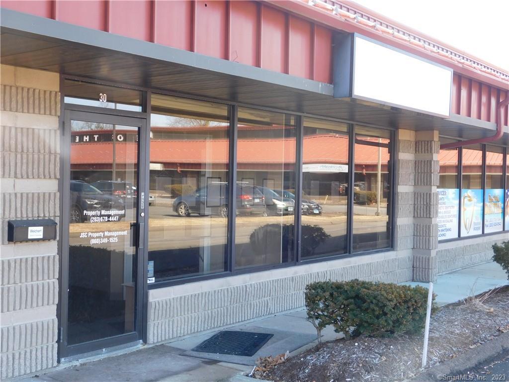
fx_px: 662
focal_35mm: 45
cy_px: 191
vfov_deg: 32.2
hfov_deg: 42.1
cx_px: 254
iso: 125
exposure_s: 1/100
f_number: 3.7
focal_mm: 8
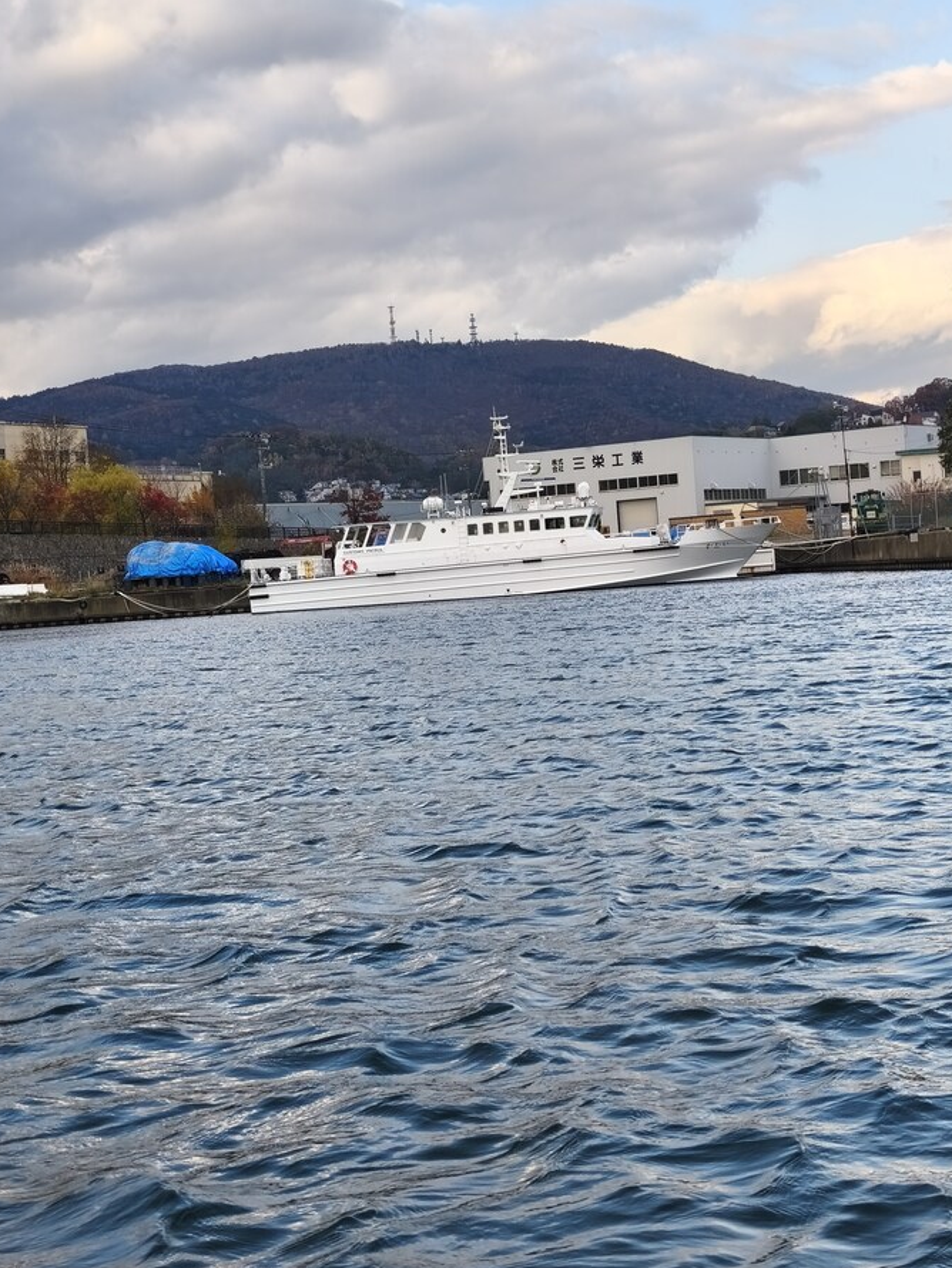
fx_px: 2272
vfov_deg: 31.2
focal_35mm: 62
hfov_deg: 23.6
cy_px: 671
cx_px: 537
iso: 50
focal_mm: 6.18
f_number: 1.65
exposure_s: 1/333
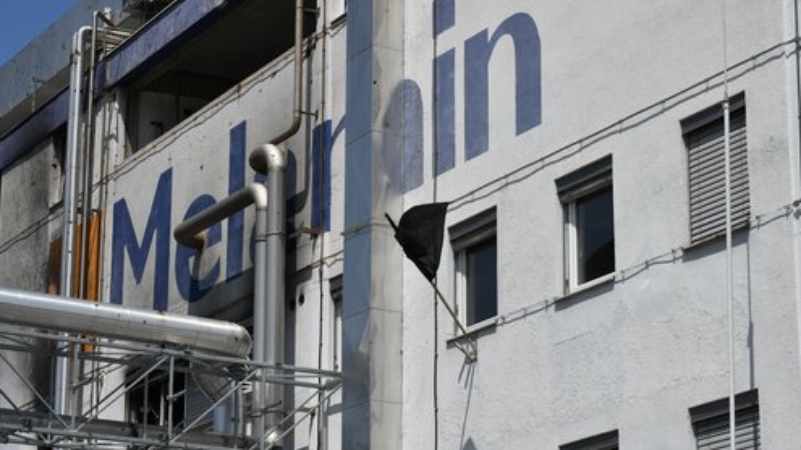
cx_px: 401
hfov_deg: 19.8
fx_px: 2293
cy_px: 223
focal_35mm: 108
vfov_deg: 11.2
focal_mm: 102
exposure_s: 1/800
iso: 400
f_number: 14
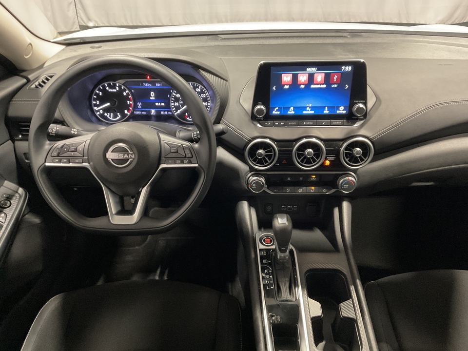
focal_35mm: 29
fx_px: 392
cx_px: 234
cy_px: 176
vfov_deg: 48.2
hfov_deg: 61.7
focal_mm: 3
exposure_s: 1/30
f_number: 1.8
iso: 250
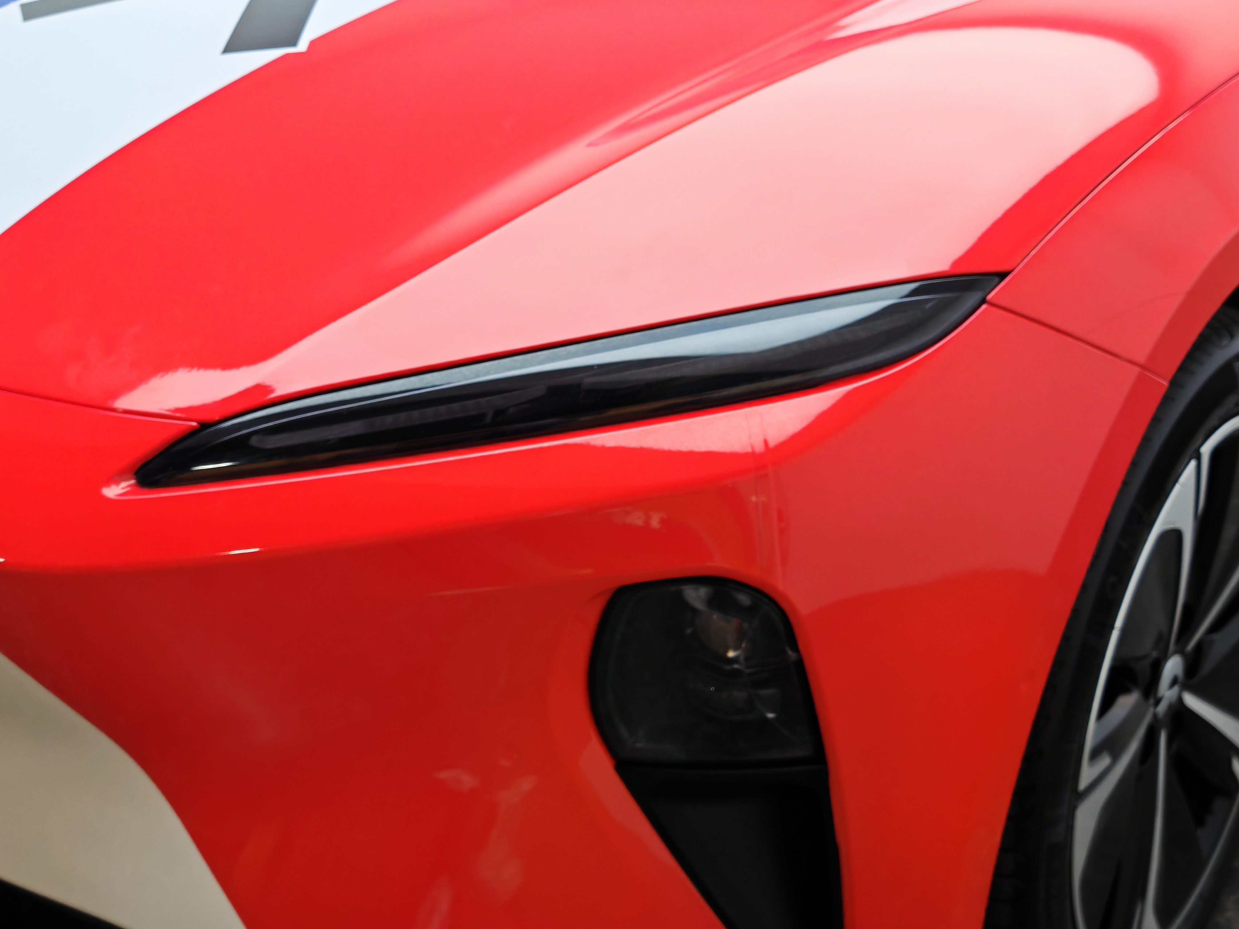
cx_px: 620
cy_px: 464
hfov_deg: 34.3
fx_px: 2004
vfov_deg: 26.1
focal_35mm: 56
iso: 64
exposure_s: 1/100
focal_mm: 7.62
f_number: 1.6
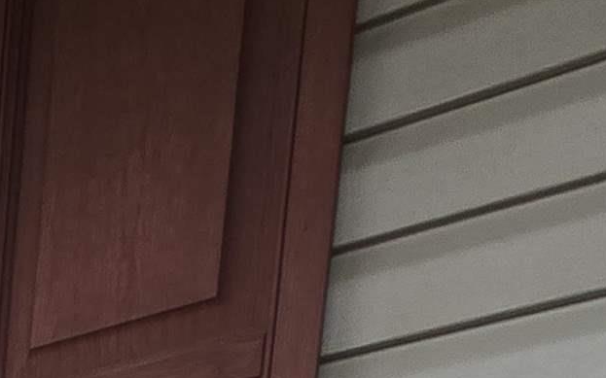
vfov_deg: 11.5
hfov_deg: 19.8
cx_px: -549
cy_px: 1114
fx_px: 1123
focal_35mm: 68
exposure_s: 1/120
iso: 64
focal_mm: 2.2
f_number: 2.2
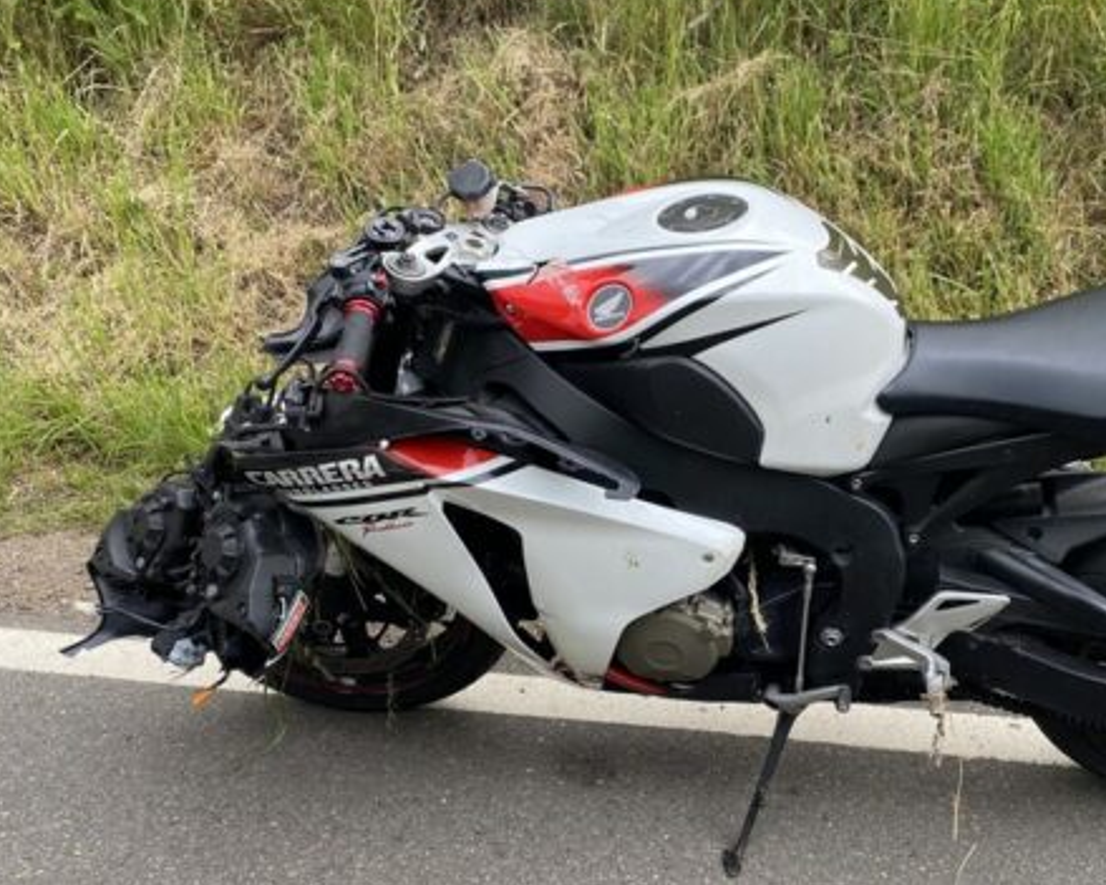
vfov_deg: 40.1
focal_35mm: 37
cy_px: 492
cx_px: 708
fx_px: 1211
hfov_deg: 48.5
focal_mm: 4.25
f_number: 1.8
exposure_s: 1/360
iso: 32
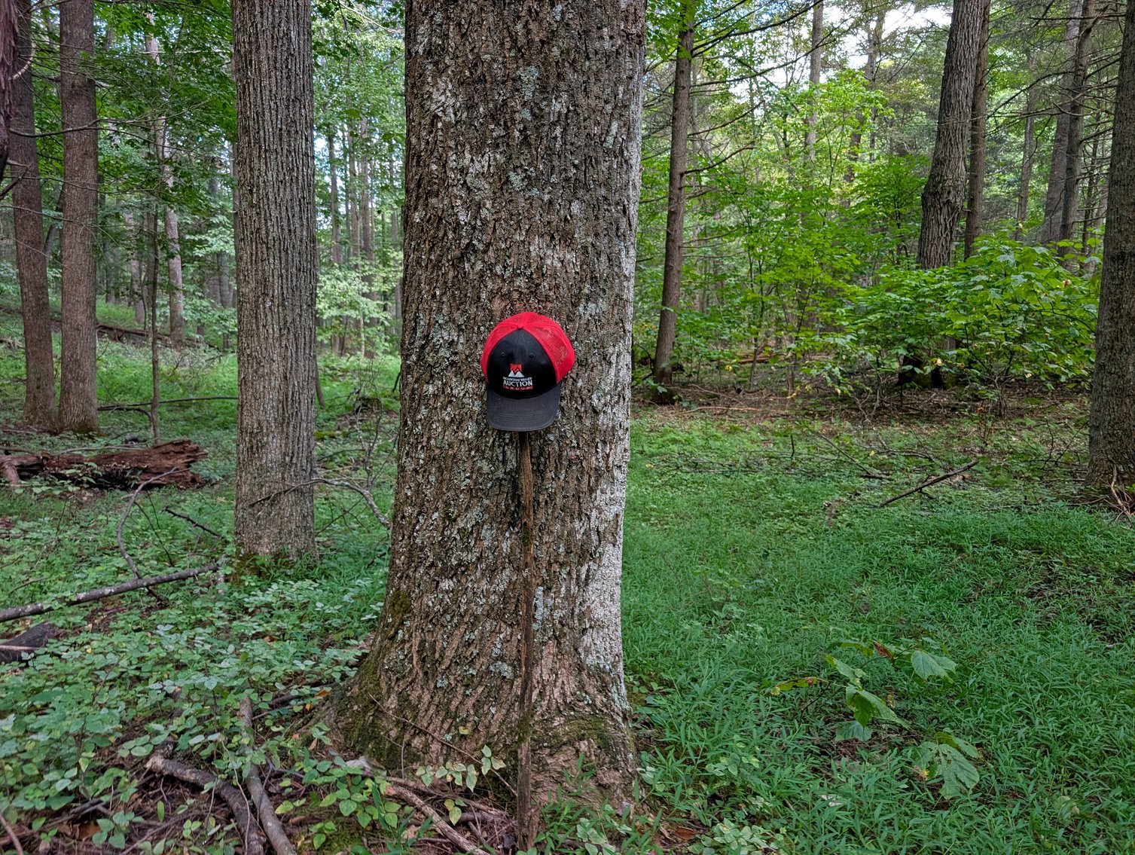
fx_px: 788
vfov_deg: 56.9
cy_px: 428
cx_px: 568
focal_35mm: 24
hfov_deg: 71.5
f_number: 1.68
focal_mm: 6.9
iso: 94
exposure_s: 1/98.1
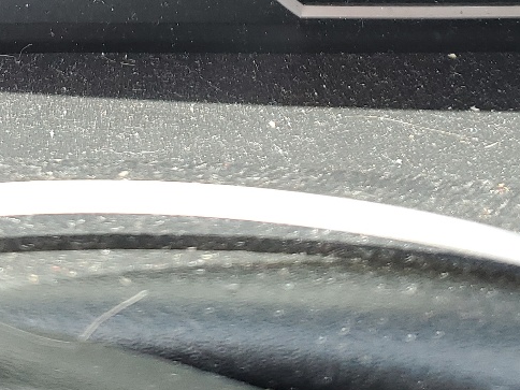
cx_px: 68
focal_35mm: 86
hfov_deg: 22.3
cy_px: -206
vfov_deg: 15.7
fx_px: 1292
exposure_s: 1/204
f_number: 1.5
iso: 50
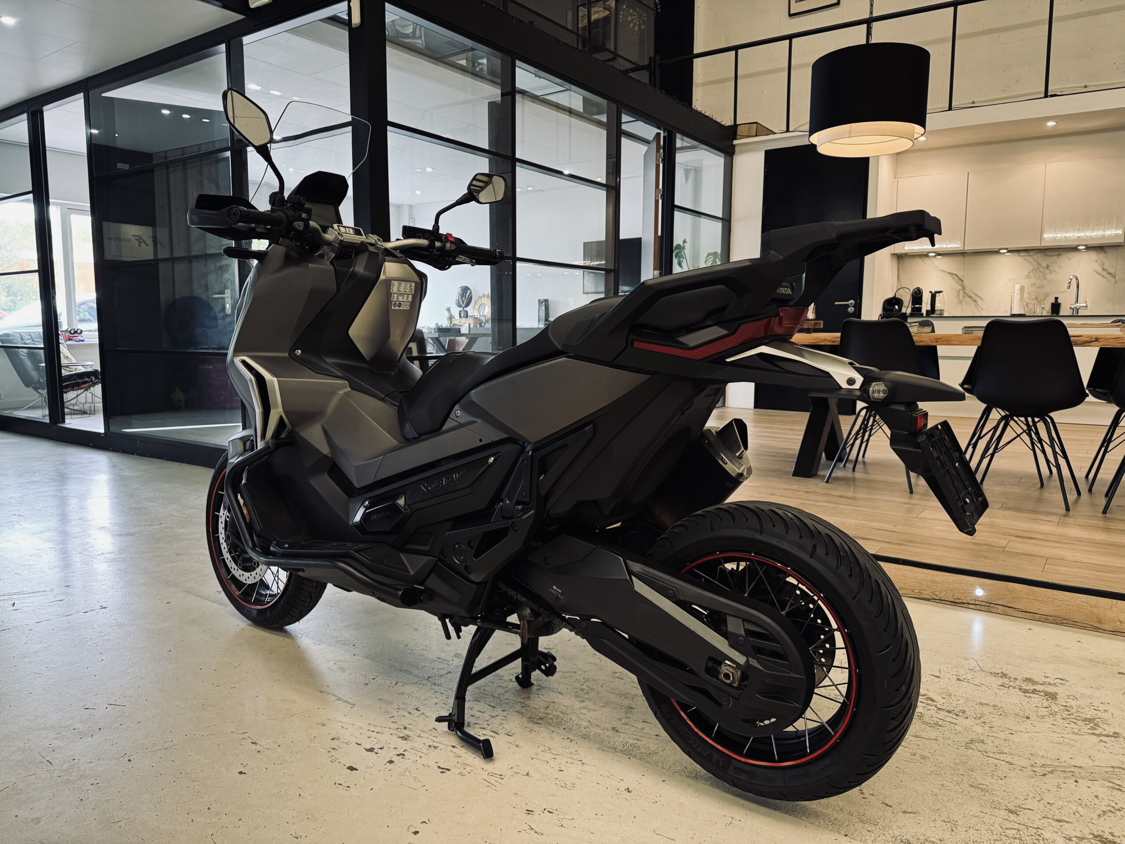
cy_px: 422
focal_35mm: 24
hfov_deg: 71.6
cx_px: 562
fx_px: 780
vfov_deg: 56.8
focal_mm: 6.76
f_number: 1.78
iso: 320
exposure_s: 1/50
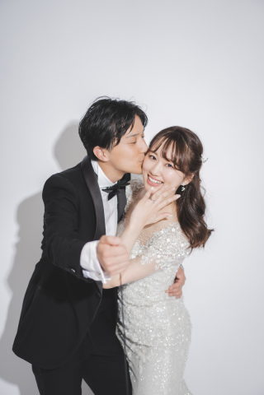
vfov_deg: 36.2
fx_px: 605
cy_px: 198
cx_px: 132
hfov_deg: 24.6
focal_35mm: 55
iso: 125
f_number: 2
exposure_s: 1/160
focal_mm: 55
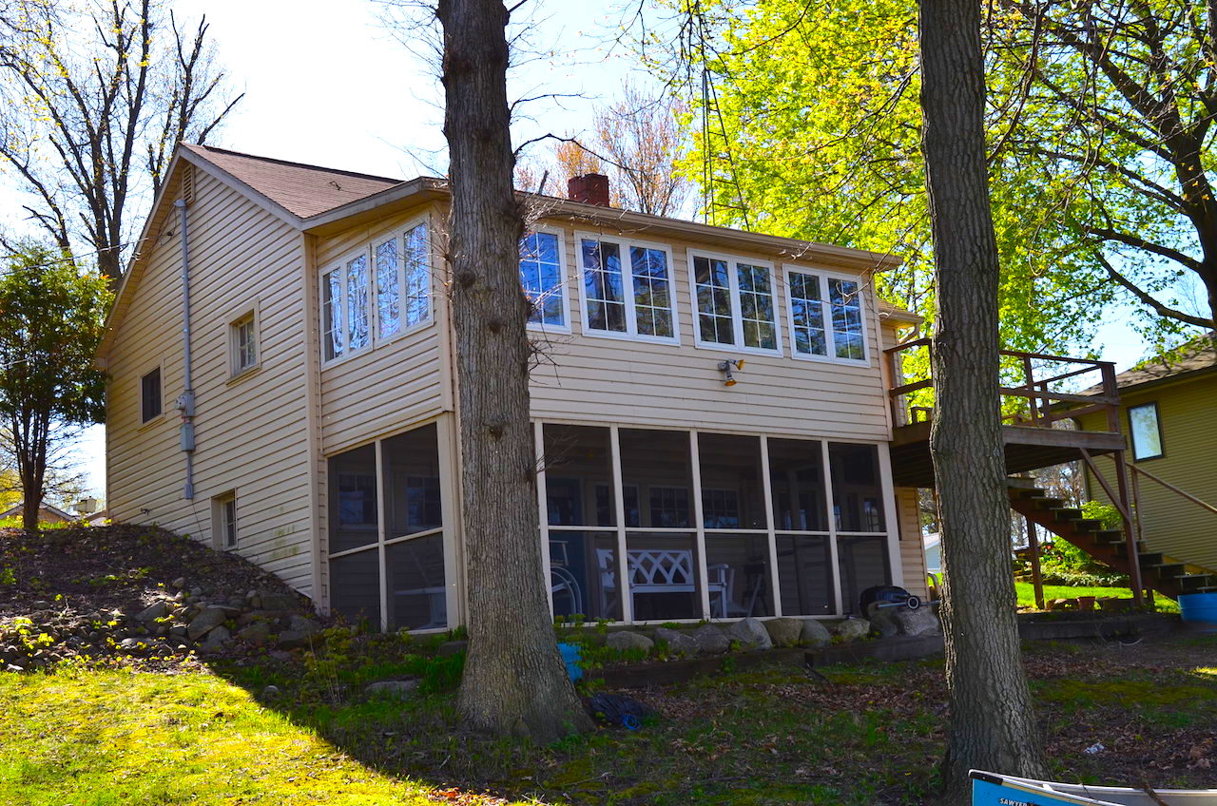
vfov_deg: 29.7
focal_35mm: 45
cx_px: 608
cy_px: 403
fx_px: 1518
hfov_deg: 43.7
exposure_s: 1/250
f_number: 10
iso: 220
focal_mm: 30
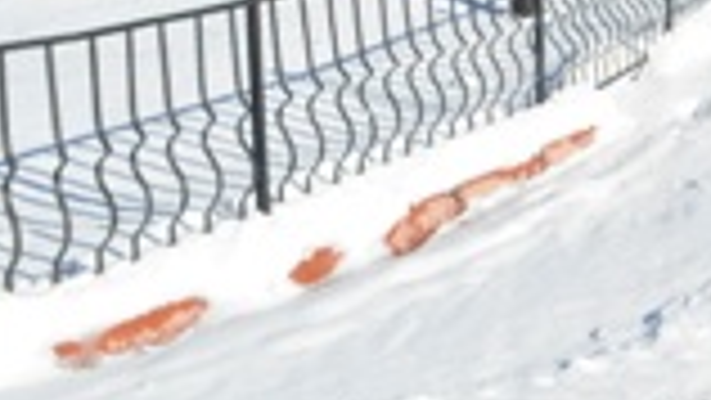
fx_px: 1509
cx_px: 842
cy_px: -128
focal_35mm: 80
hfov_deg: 24.2
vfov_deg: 14.5
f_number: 18
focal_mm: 18
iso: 1600
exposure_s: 1/1250
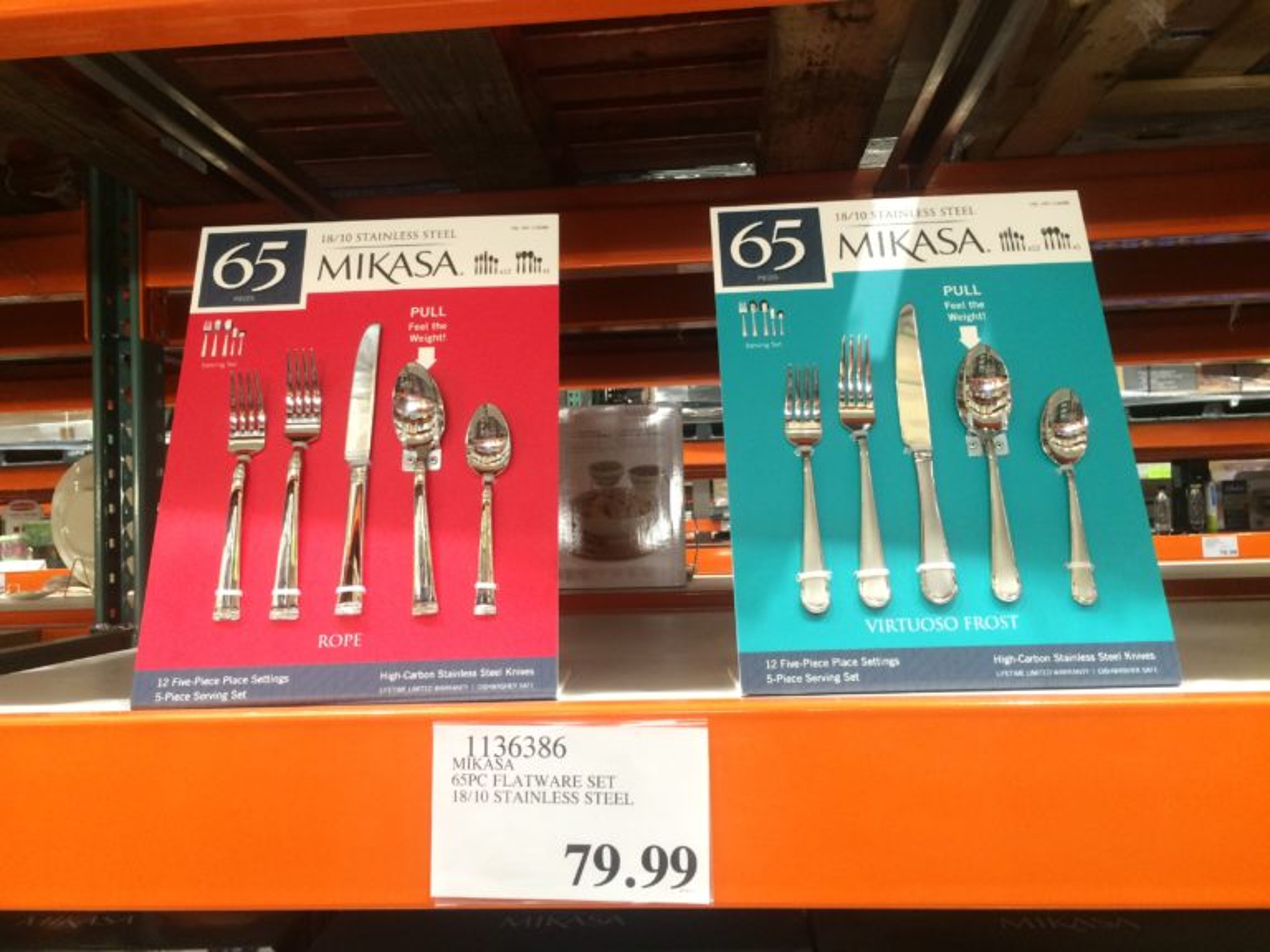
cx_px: 635
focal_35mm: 29
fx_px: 1064
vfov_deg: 48.2
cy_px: 476
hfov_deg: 61.7
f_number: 2.2
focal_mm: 4.15
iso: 125
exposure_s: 1/33
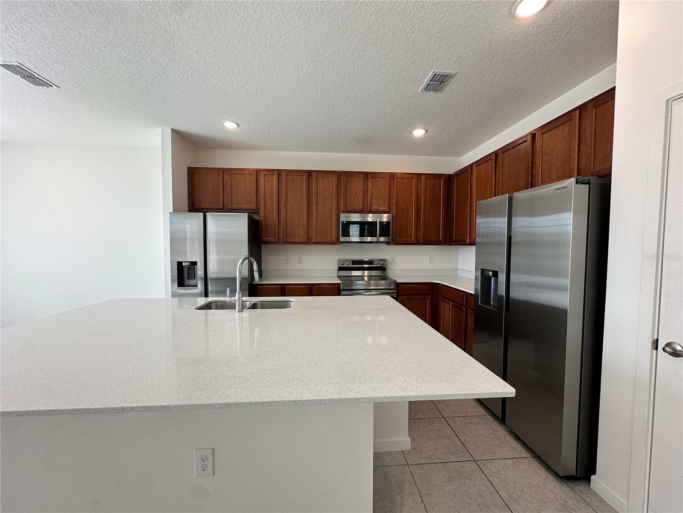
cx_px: 342
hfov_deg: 102.1
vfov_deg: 85.7
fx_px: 276
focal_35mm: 14
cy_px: 256
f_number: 2.2
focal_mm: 2.22
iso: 125
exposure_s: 1/120
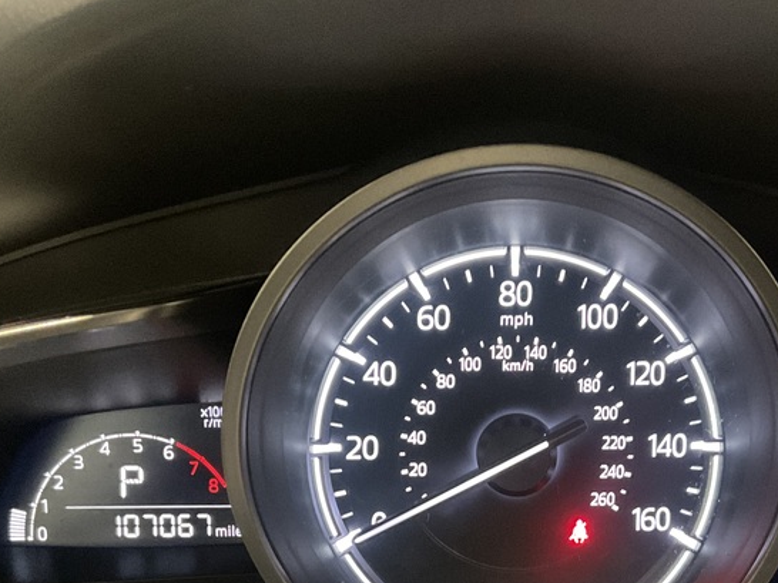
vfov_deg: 27.7
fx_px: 1146
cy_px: 502
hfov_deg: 37.2
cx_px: 503
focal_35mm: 51
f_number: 1.8
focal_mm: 3
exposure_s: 1/24
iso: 500
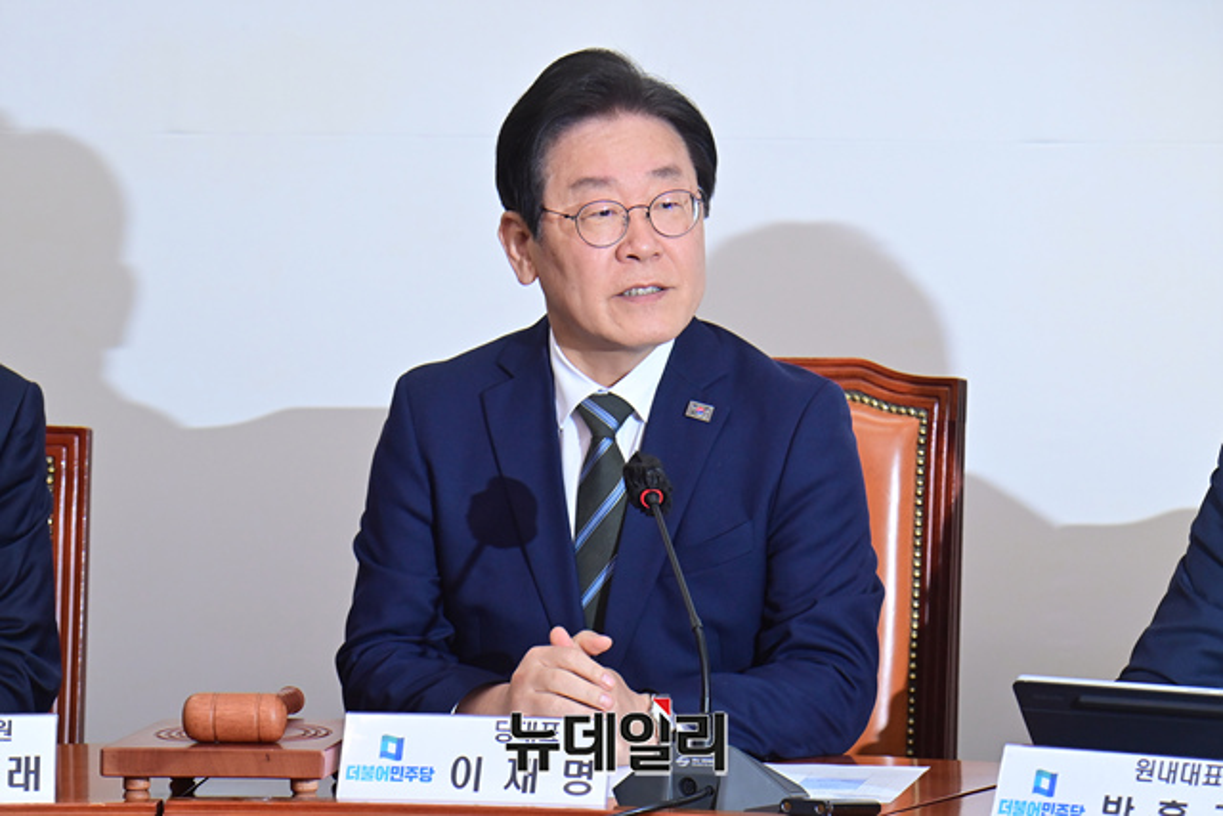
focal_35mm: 220
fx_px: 7475
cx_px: 612
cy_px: 408
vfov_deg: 6.2
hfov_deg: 9.4
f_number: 9
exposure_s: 1/160
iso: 2500
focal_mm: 220
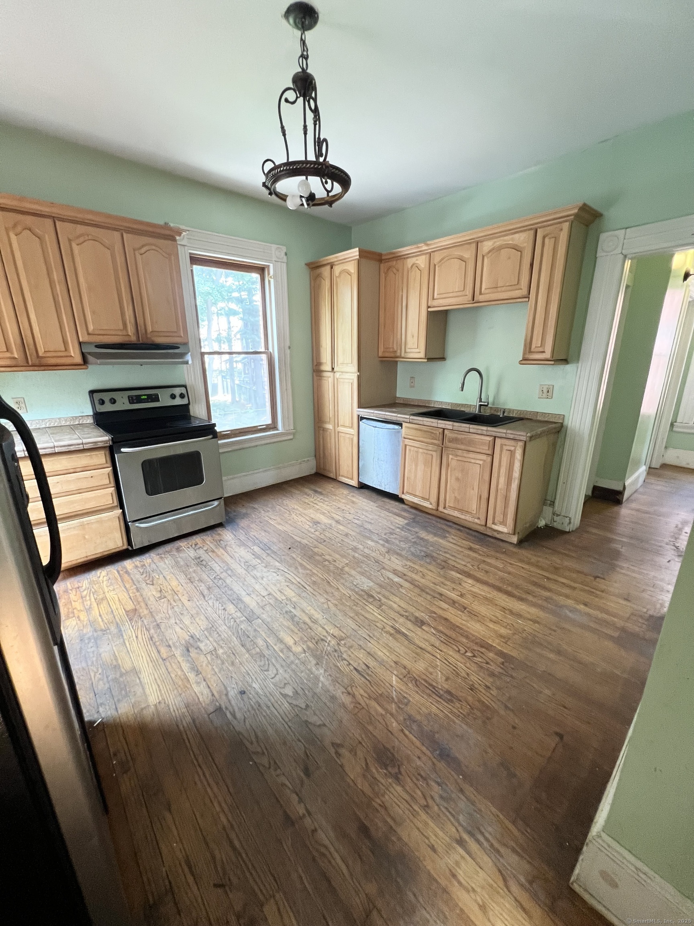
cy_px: 463
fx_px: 348
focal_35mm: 13
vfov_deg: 106.2
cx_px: 347
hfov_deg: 89.9
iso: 250
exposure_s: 1/60
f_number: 1.8
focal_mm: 1.57
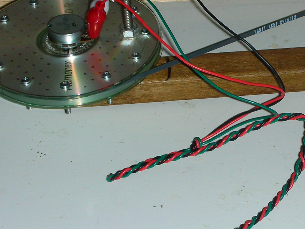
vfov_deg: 10.7
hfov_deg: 14.1
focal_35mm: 139
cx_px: 263
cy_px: 91
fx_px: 1225
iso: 50
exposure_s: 1/120
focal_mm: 10.1
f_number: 4
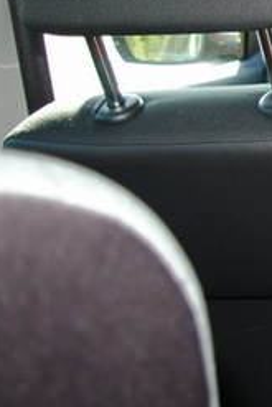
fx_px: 1030
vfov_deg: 22.1
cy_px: 83
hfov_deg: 12.5
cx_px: 608
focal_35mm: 91
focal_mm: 20
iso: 400
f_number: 4
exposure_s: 1/60
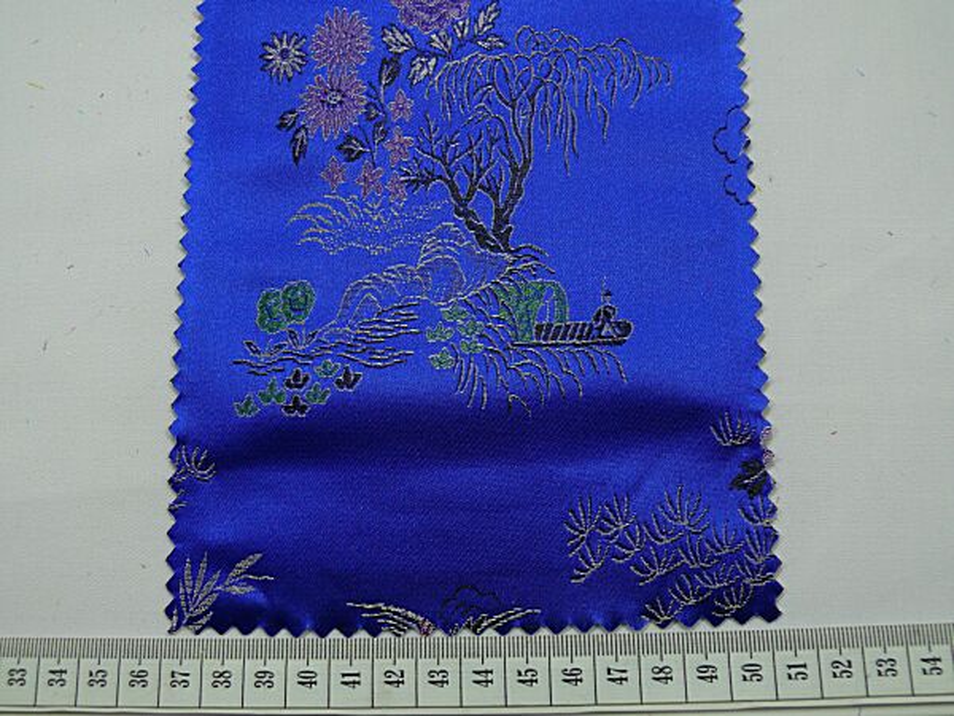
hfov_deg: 45.8
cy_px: 358
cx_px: 477
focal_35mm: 41
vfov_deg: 35.1
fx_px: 1130
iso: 100
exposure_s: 1/60
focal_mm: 8.3
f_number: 2.8
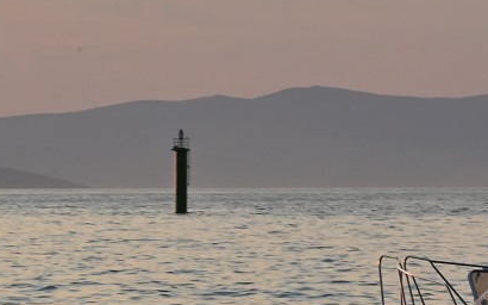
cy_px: 48
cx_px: 822
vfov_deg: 3.2
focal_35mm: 410
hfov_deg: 5.1
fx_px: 5451
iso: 1000
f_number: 29
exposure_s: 1/125
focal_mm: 110
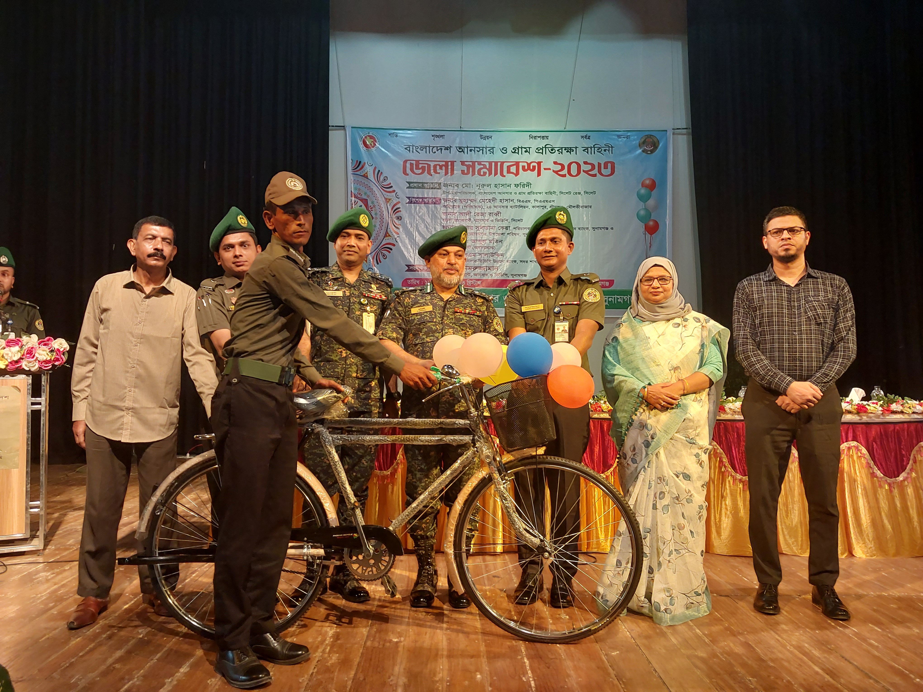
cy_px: 346
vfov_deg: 46.8
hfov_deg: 60.0
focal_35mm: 30
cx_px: 462
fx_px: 800
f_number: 1.8
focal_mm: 4.6
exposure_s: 1/50
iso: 250
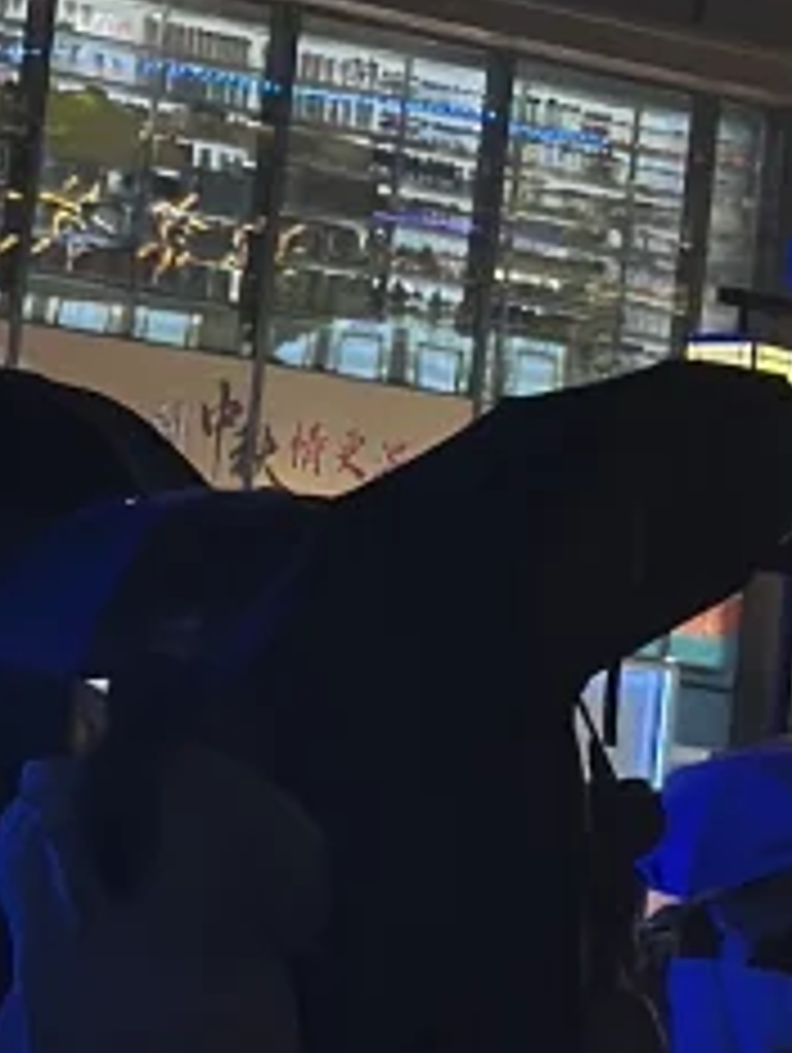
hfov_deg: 5.0
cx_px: 1444
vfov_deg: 6.6
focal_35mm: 295
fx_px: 8983
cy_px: -734
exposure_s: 1/205
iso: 80
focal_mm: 6.86
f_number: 1.78
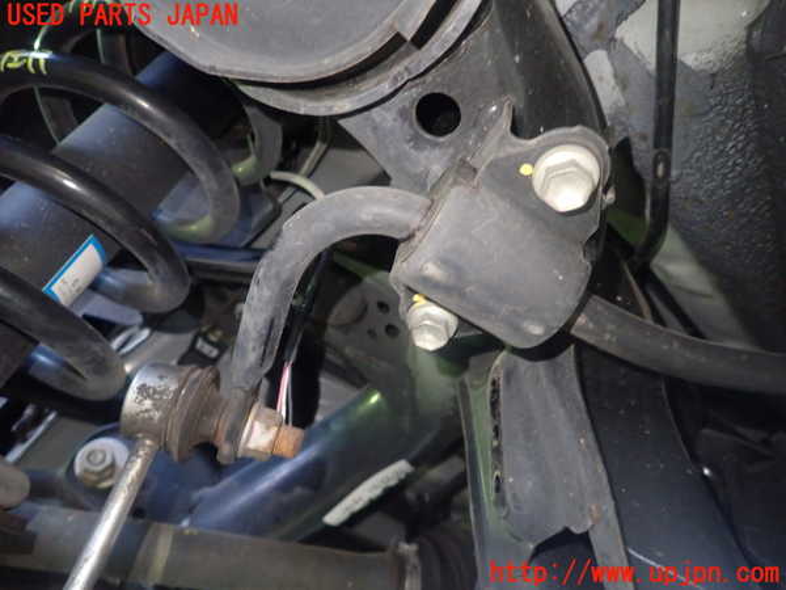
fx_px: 568
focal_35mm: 25
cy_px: 295
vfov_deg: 54.9
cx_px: 393
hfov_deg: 69.4
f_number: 2
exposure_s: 1/30
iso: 640
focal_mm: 4.5
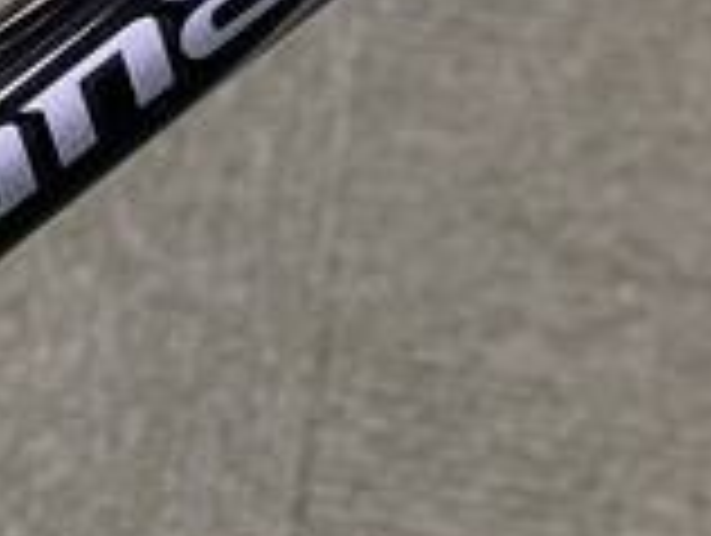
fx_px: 2160
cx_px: 63
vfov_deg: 14.0
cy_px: 23
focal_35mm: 105
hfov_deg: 18.4
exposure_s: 1/60
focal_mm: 4.25
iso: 160
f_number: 1.8
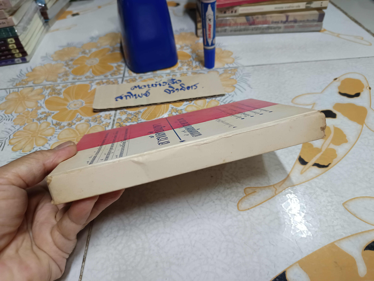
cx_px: 187
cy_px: 140
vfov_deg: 56.8
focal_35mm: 24
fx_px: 259
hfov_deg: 71.6
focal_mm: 5.31
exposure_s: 1/33.3
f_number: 1.7
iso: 1122
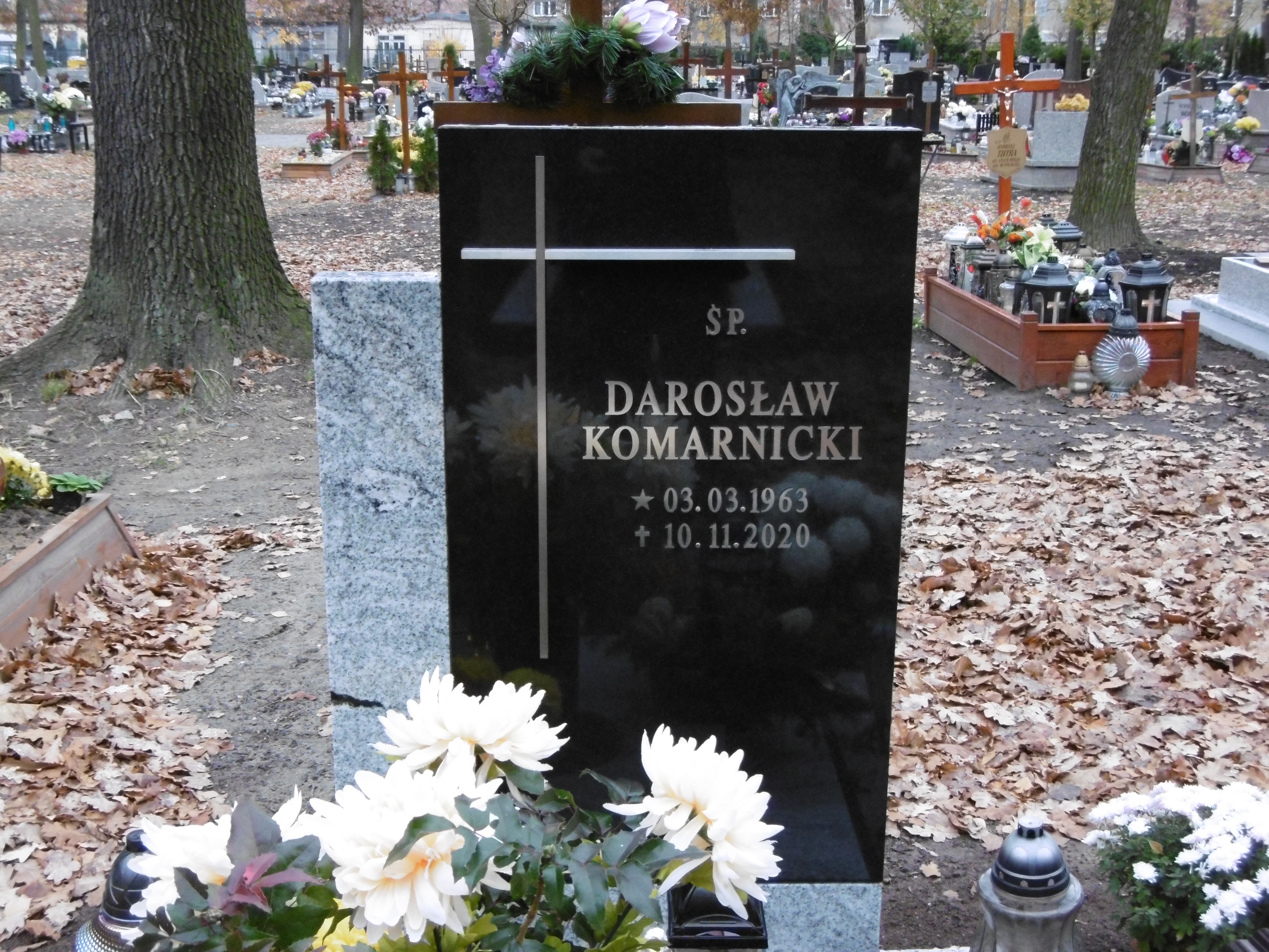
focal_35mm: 43
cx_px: 634
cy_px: 476
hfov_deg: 43.9
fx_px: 1576
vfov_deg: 33.6
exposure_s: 1/60
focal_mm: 7.7
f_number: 3.8
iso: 400
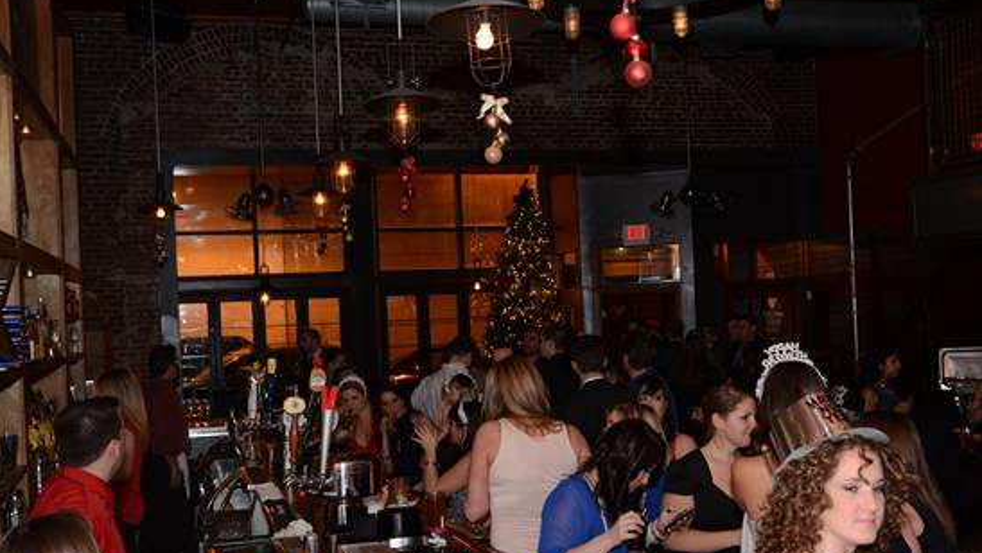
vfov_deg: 28.0
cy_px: 302
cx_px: 490
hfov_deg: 47.8
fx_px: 1108
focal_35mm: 43
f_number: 4.5
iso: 1250
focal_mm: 27
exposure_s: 1/60
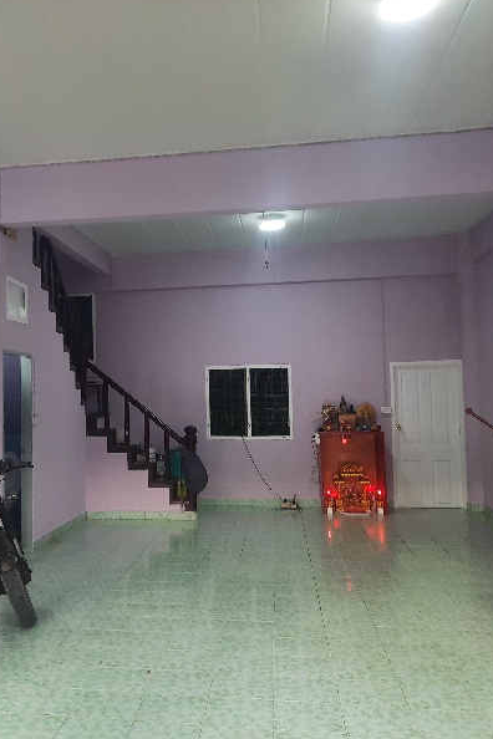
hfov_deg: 37.2
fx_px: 719
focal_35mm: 35
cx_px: 142
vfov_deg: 54.4
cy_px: 367
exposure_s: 1/50
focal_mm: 4.6
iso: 64
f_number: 2
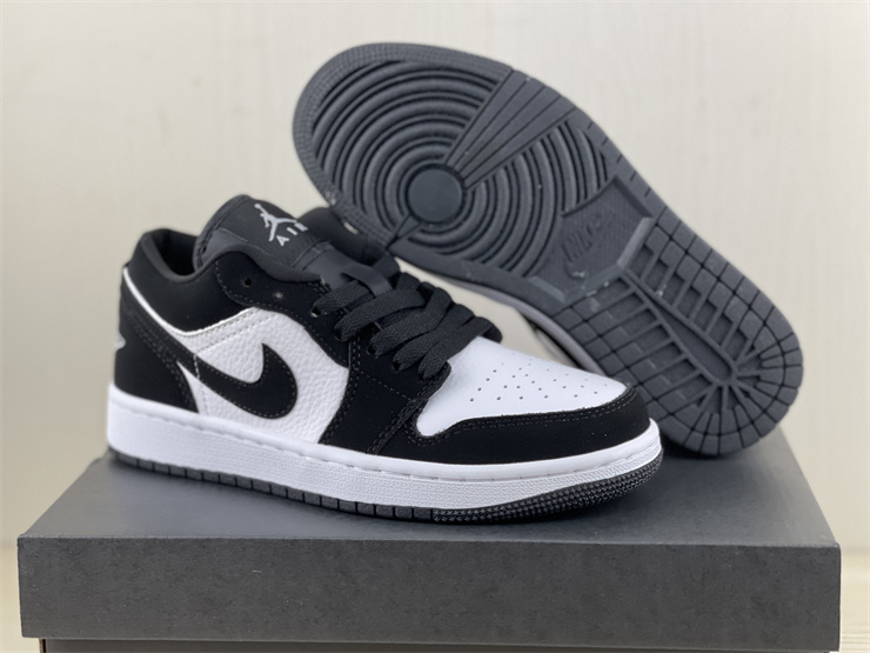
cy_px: 326
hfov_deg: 30.3
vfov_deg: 22.9
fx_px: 1609
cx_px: 435
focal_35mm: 64
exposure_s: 1/100
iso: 160
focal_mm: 7.5
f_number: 2.2
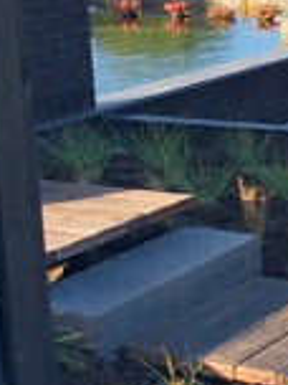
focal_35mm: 122
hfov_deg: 11.6
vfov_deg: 16.1
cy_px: 139
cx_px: 427
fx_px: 1353
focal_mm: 3.99
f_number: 1.8
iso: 20
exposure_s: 1/631
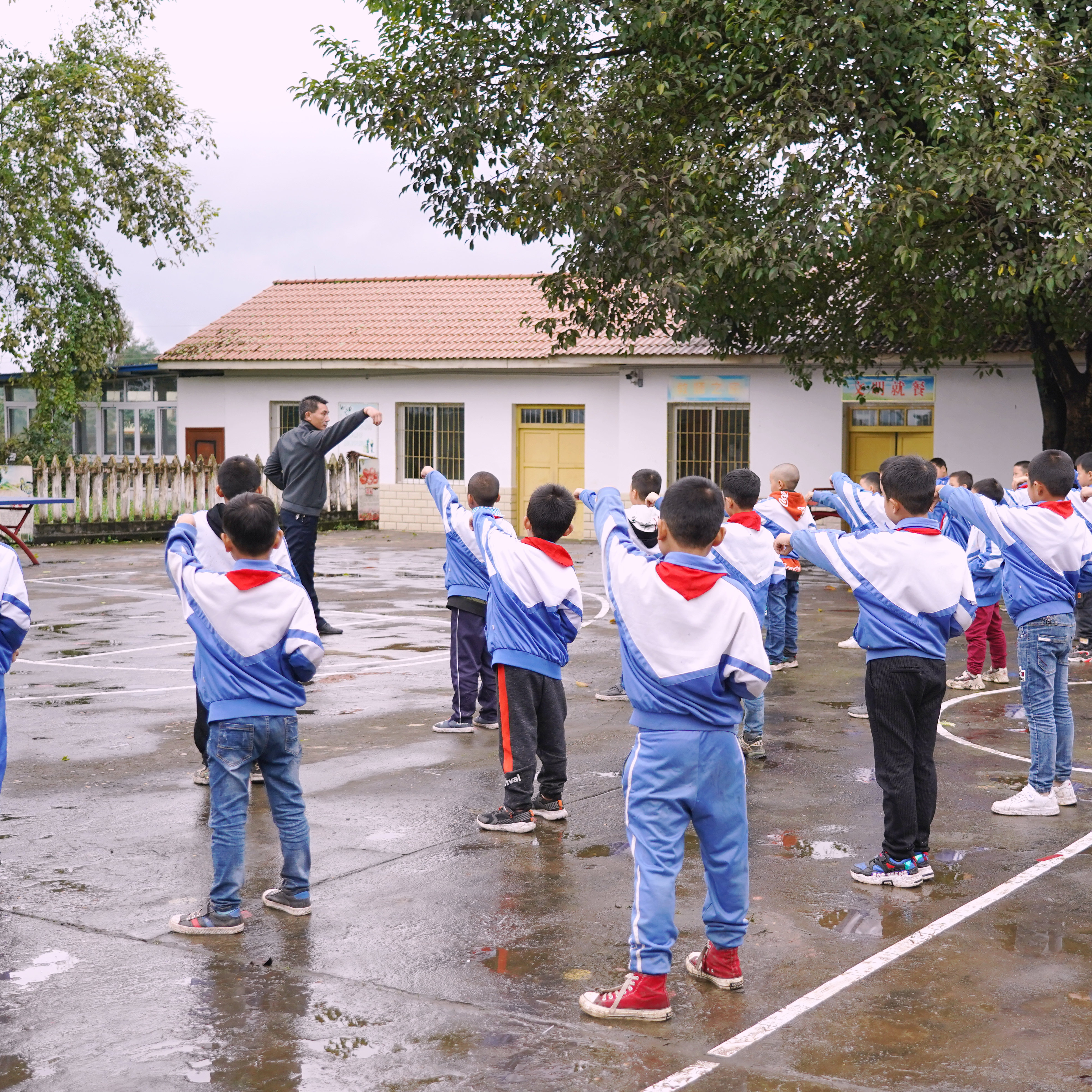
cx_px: 719
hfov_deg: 34.4
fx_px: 1749
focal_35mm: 49
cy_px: 548
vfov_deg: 34.7
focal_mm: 38
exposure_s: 1/1250
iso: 800
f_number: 4
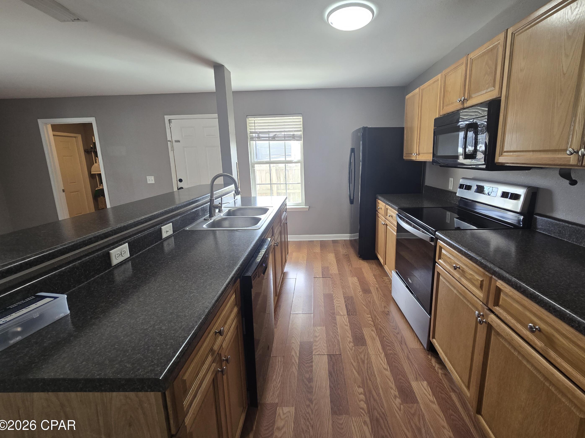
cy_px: 211
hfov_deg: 101.9
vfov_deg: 85.6
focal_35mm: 14
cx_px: 311
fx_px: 237
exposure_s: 1/60
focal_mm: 2.2
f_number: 2.2
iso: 125
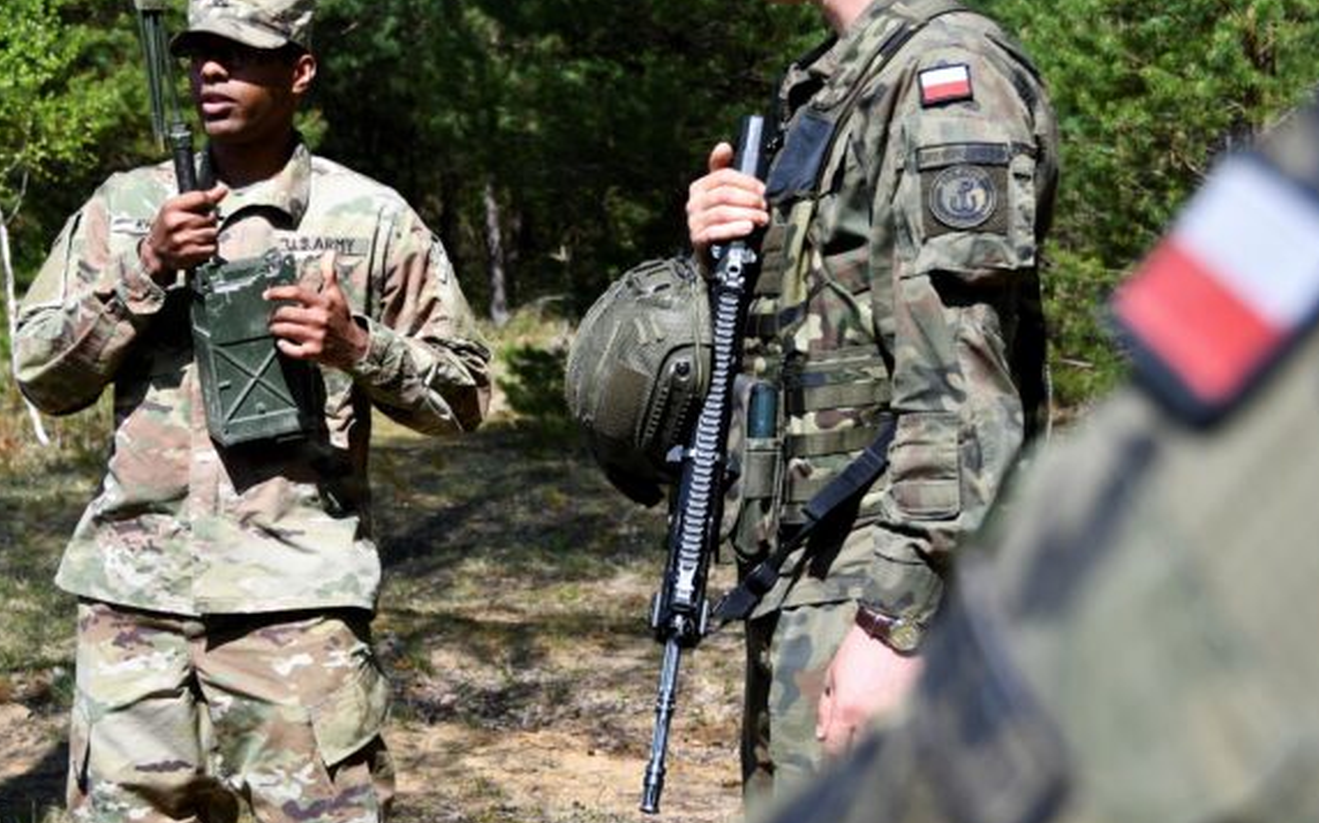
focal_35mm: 63
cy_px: 337
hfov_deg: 32.5
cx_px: 616
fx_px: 2264
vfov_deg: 20.6
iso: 110
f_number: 4.5
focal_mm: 31
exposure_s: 1/800
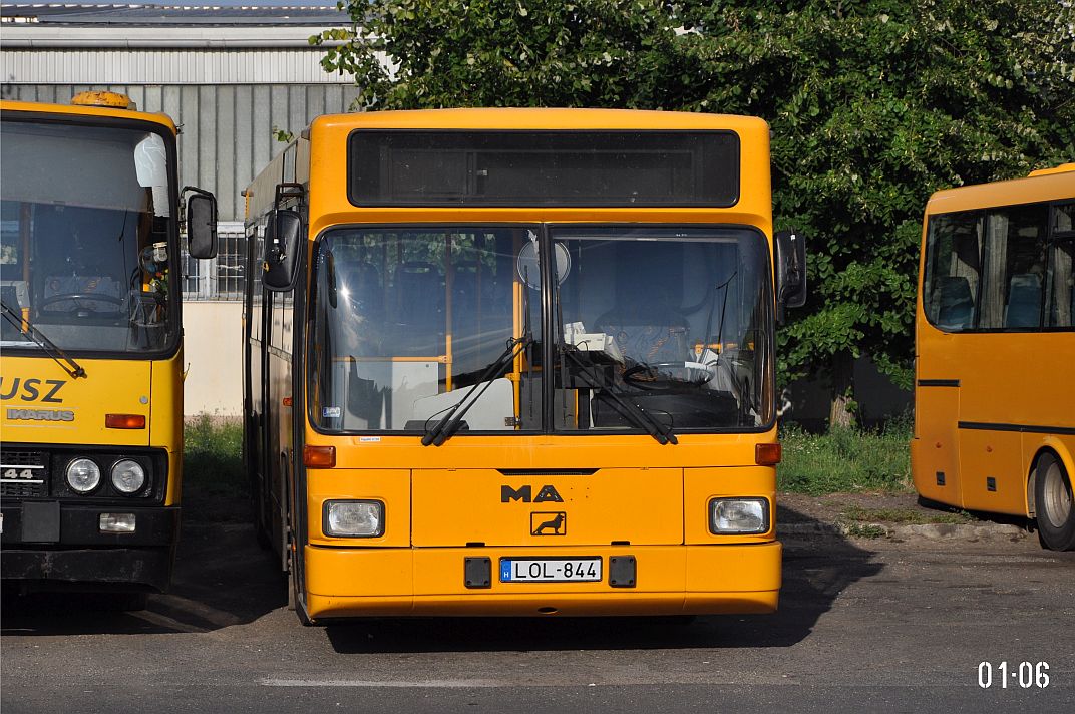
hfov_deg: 19.5
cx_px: 538
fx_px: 3132
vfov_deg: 13.0
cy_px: 357
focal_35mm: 105
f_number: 7.1
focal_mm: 70
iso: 400
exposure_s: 1/1600
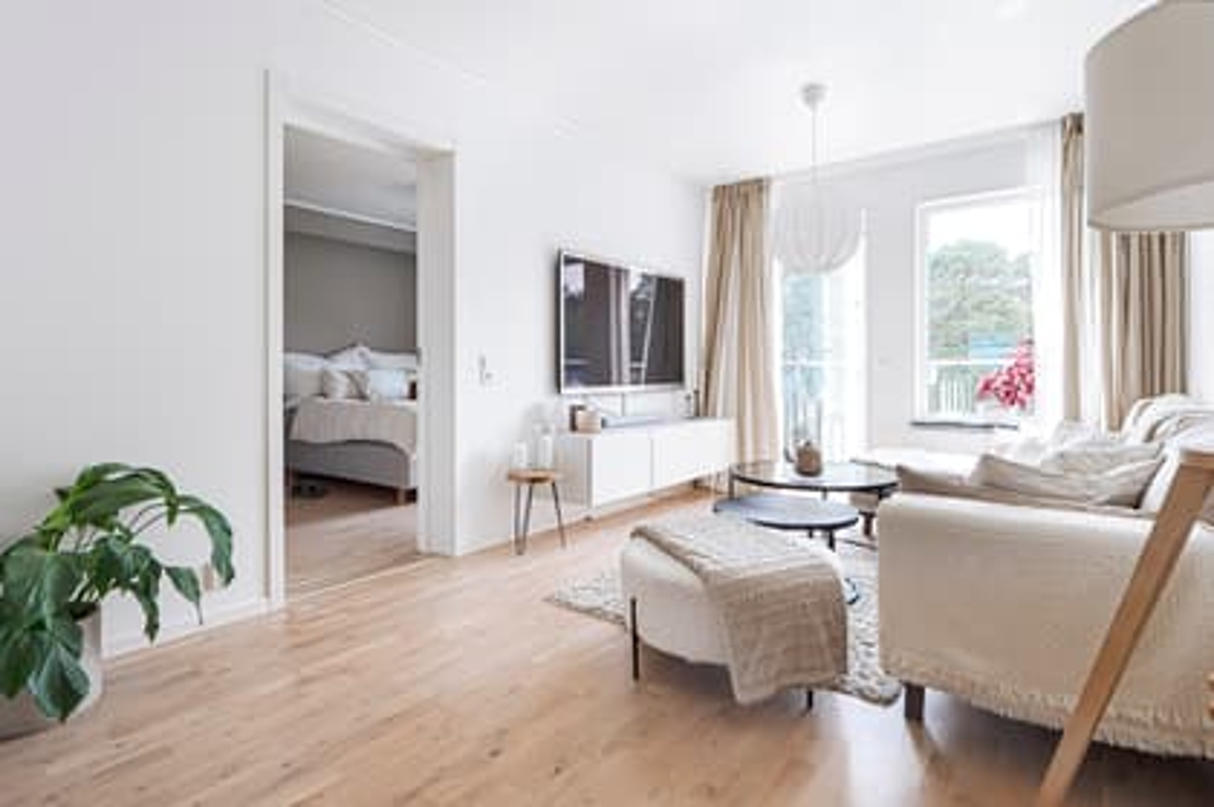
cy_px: 404
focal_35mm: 18
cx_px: 607
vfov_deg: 67.3
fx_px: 606
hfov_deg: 90.1
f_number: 8
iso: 200
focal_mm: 18
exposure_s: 1/80
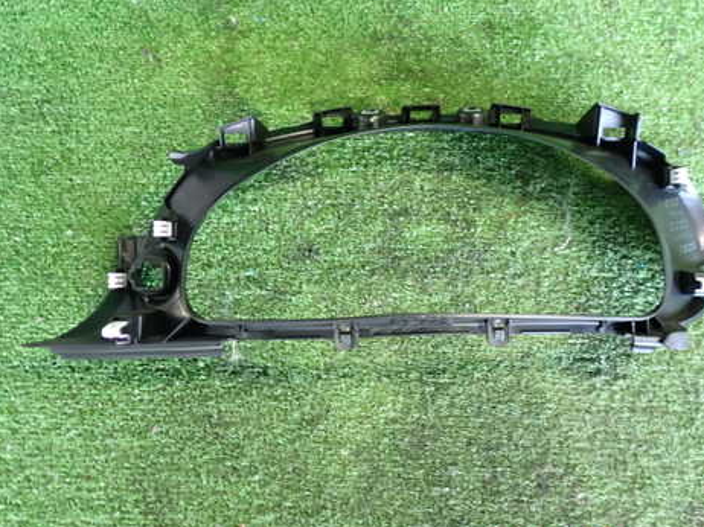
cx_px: 379
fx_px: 793
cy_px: 221
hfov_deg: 47.8
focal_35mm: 39
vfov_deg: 36.7
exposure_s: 1/30
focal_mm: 5.4
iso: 400
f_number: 2.3
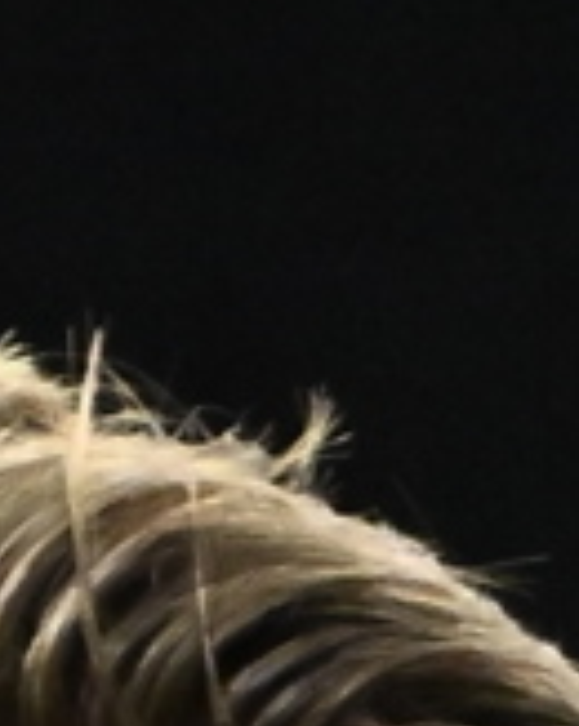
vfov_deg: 0.6
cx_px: 214
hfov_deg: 0.5
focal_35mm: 2981
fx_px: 63974
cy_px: 1933
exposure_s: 1/1000
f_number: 6.3
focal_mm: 380
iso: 2500
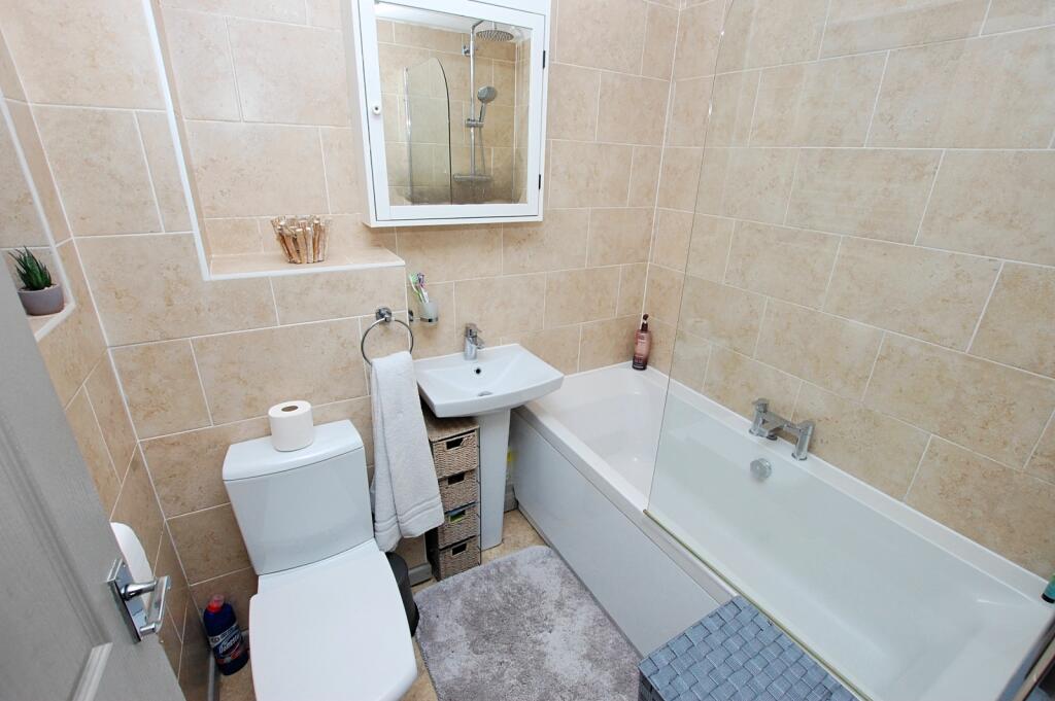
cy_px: 350
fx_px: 439
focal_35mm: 15
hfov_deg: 100.4
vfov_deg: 77.2
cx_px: 528
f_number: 7.1
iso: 800
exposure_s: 1/200
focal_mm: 10
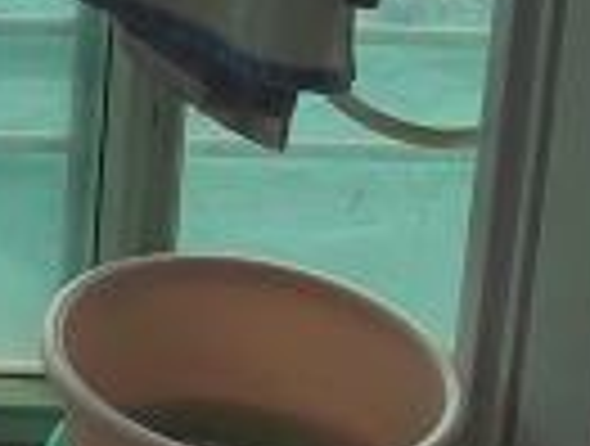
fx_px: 2393
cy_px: -622
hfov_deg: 12.9
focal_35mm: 140
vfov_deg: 9.5
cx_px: -423
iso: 200
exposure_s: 1/1100
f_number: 1.9
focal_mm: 5.52
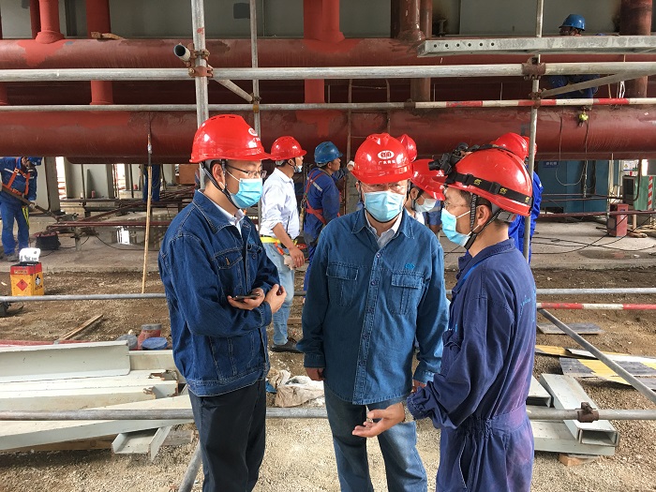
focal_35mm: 29
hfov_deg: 61.7
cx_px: 328
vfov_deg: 48.2
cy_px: 246
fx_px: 550
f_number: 2.2
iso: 64
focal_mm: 4.15
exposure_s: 1/33
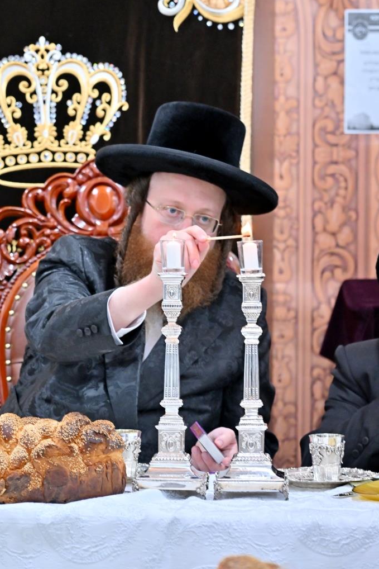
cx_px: 190
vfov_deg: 11.4
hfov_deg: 7.6
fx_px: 2857
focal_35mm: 181
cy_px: 284
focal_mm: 120
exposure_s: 1/250
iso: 800
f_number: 4
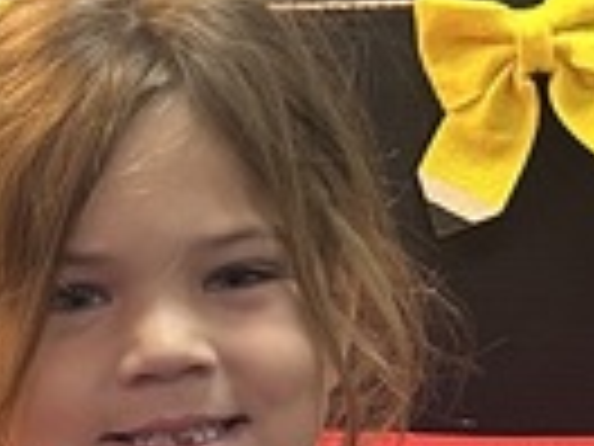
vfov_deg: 7.0
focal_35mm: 201
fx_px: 3449
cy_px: 1018
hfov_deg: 9.8
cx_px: 189
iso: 160
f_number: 1.5
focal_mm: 5.7
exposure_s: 1/60
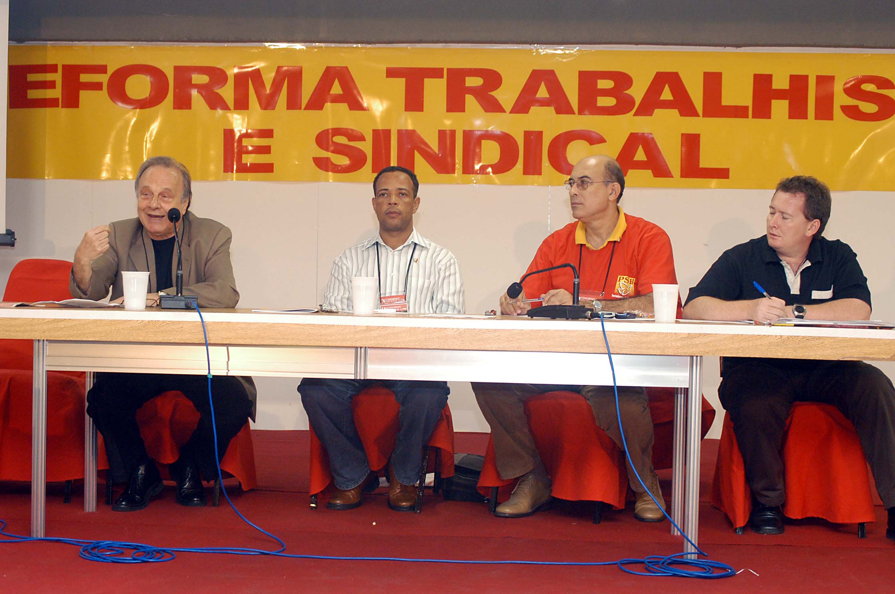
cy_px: 297
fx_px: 1415
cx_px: 448
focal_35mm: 57
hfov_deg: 35.1
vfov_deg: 23.7
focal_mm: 38
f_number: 3.5
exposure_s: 1/100
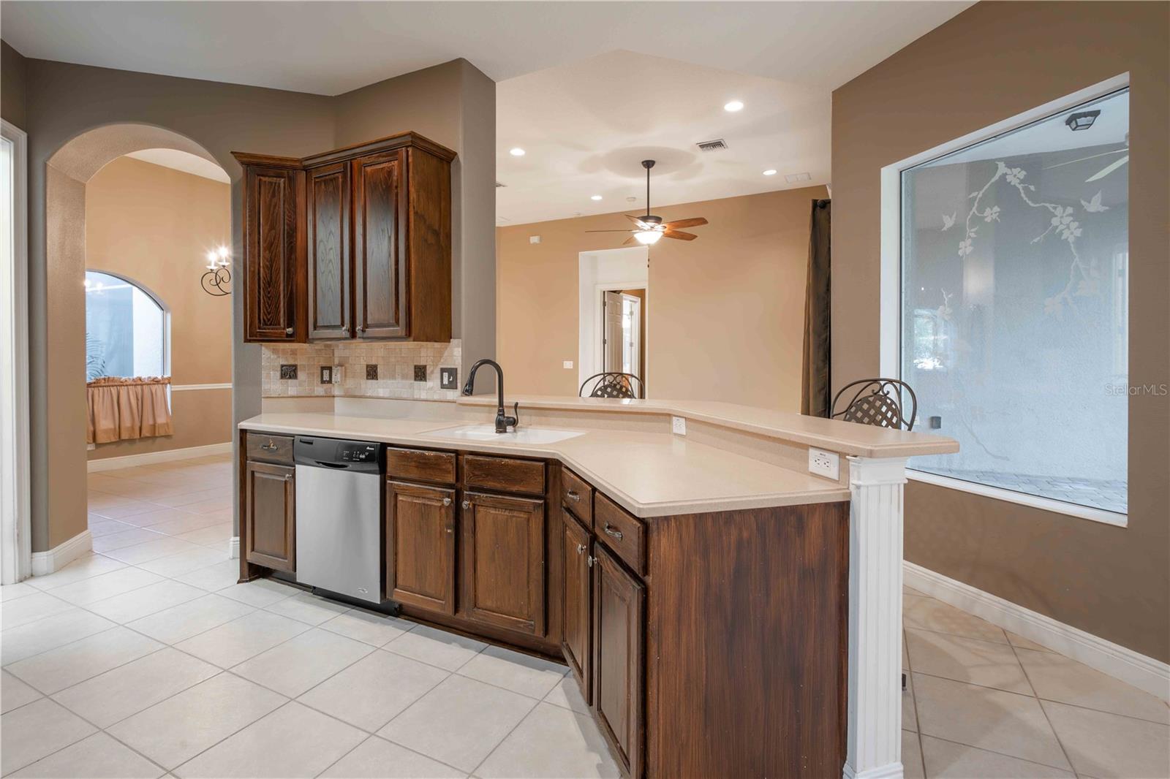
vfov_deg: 73.7
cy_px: 390
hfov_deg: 96.7
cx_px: 585
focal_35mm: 16
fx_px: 520
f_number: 8
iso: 200
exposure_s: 1/13
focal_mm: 16
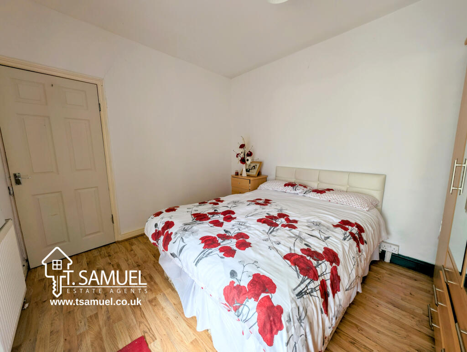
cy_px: 176
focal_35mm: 12
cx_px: 234
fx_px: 162
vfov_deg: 94.6
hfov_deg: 110.5
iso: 41
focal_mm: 2.23
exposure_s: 1/59.2
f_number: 1.95
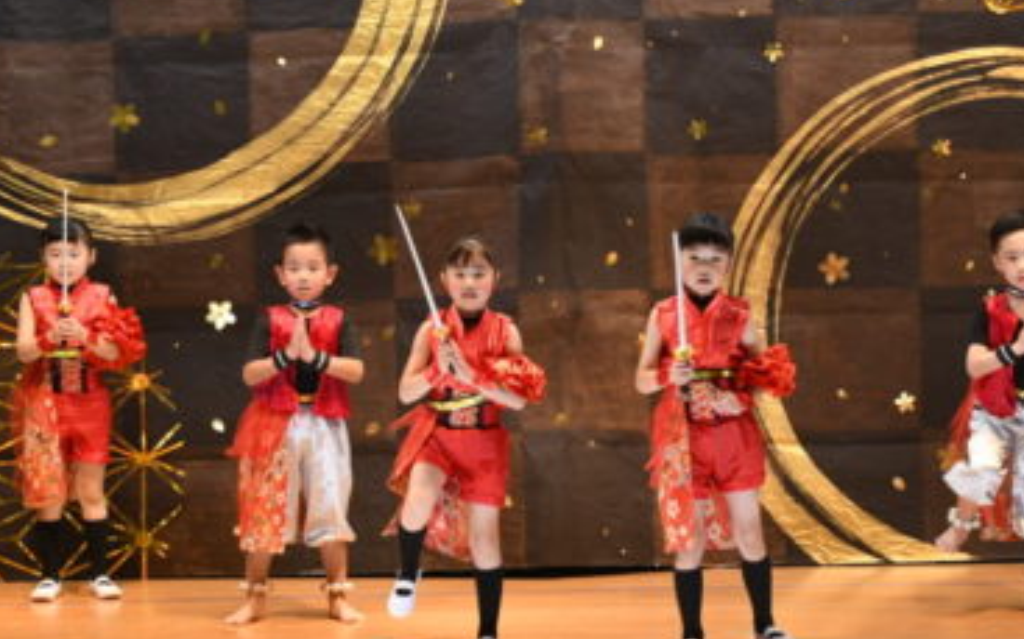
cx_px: 576
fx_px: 3710
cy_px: 225
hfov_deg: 15.7
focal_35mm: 133
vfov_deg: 9.8
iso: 1400
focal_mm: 48
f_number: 5.6
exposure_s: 1/100
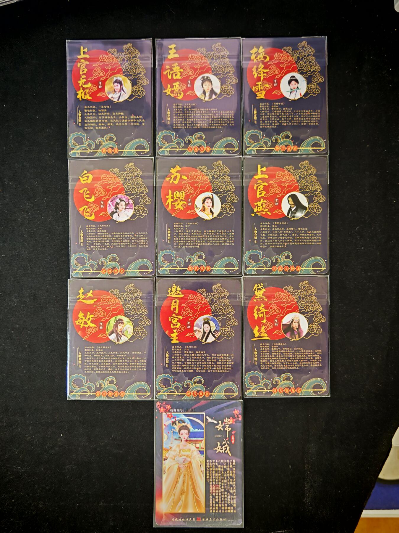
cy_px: 266
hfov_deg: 41.8
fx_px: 523
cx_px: 200
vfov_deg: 54.0
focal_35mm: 34
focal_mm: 6.67
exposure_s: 1/33
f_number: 1.9
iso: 320
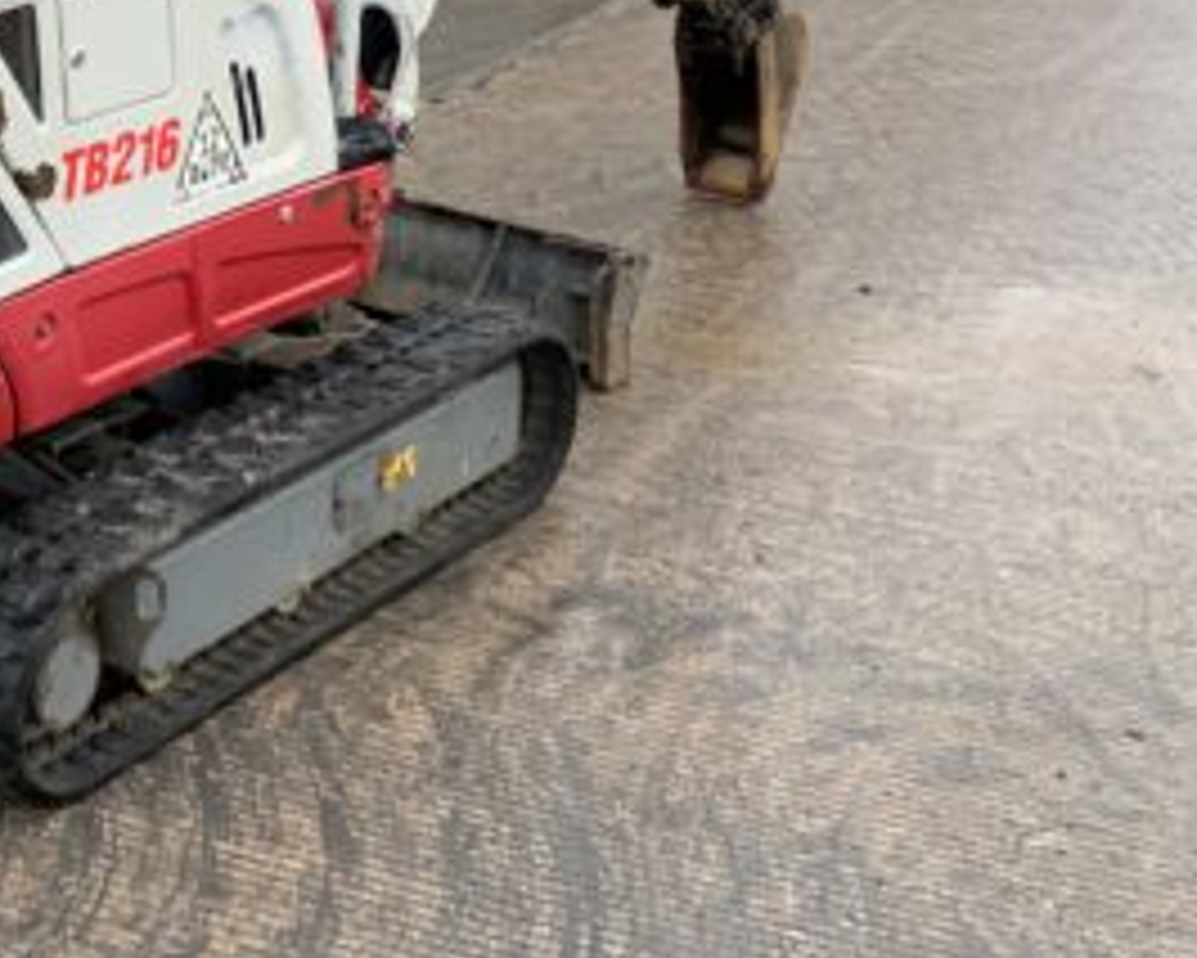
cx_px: 202
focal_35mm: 68
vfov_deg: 21.7
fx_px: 2410
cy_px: 9
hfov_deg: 27.2
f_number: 1.8
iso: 16
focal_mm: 3
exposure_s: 1/128
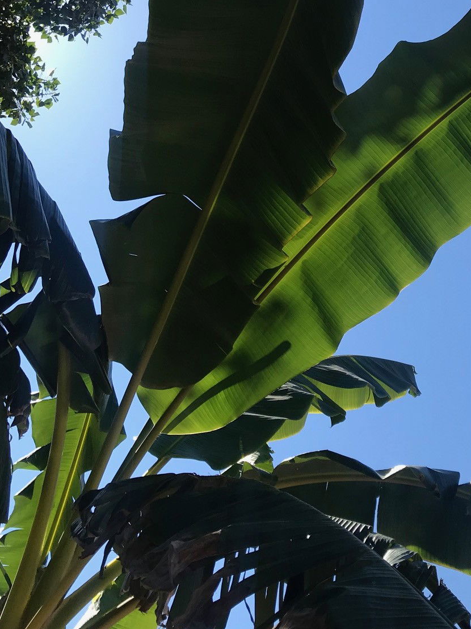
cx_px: 342
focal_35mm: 51
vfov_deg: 36.6
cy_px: 159
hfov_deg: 28.2
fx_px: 925
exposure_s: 1/1546
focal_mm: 3.99
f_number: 1.8
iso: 20
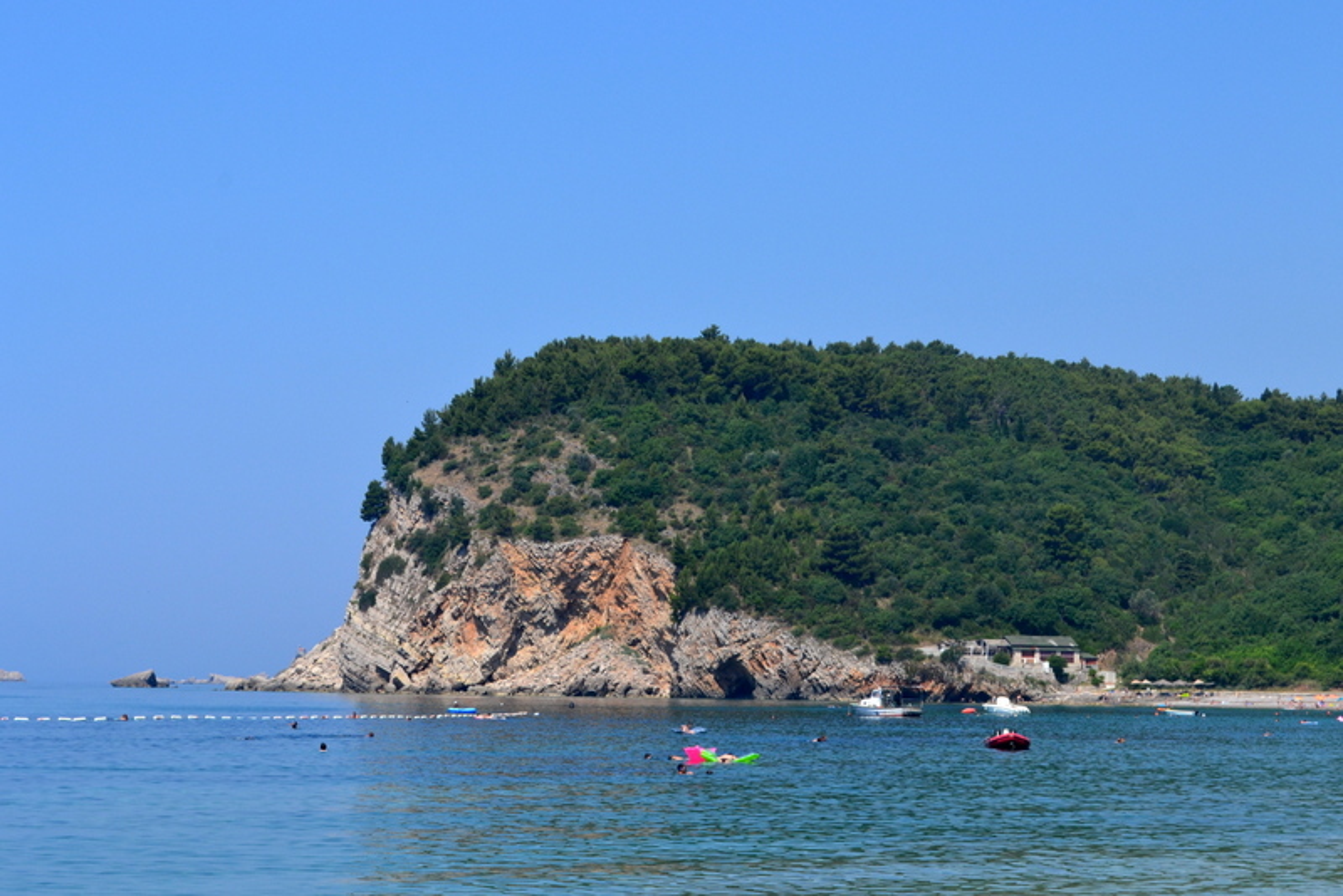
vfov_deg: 16.6
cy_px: 448
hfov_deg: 24.6
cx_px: 672
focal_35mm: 82
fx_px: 3079
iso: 400
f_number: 11
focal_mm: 55
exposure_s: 1/400
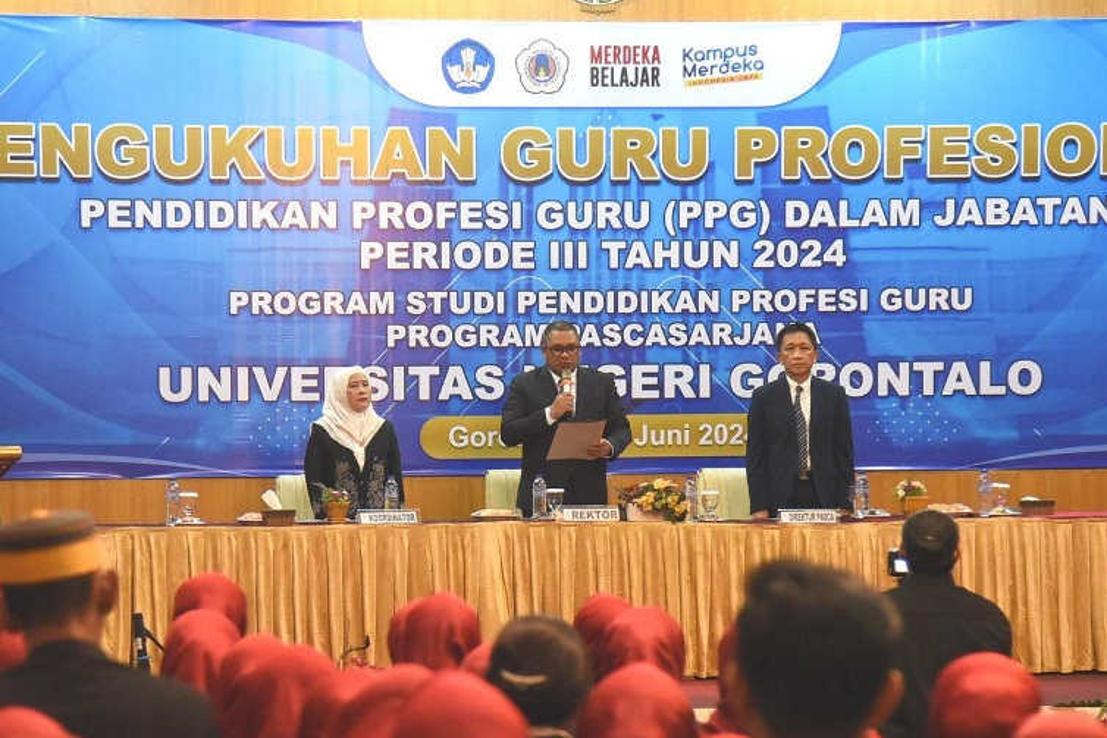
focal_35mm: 106
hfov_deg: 19.3
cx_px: 587
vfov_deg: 12.9
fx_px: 3260
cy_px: 464
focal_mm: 78
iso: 6400
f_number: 4
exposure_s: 1/160
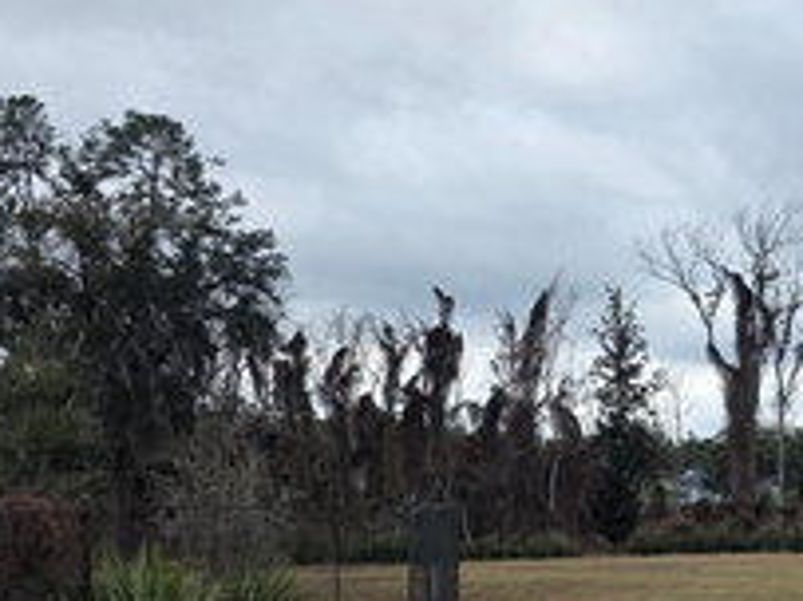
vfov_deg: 24.9
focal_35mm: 58
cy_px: 463
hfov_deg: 29.3
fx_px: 1345
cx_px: 930
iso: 80
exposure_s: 1/2586
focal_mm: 6.3
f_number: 1.7
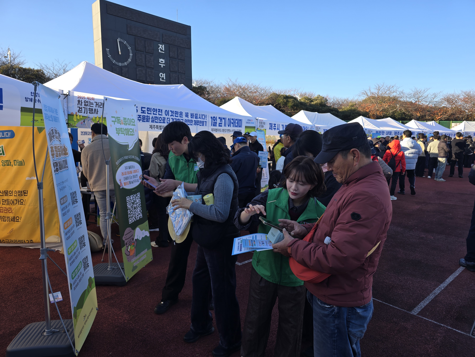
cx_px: 238
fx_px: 316
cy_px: 178
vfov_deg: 58.9
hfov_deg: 73.9
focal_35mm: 23
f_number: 1.7
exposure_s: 1/232
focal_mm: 6.3
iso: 12
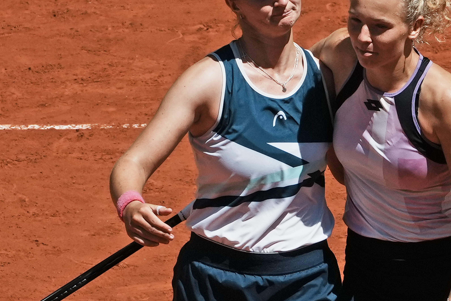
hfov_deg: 1.6
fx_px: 15785
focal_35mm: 1260
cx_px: 306
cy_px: 312
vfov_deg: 1.1
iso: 500
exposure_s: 1/2000
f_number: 10
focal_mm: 309
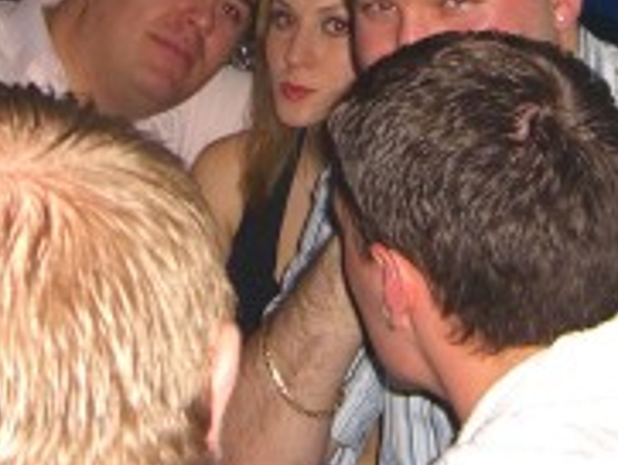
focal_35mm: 126
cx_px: 345
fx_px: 2251
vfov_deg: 11.5
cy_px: -89
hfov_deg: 15.6
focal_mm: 7.9
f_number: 2.8
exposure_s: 1/60
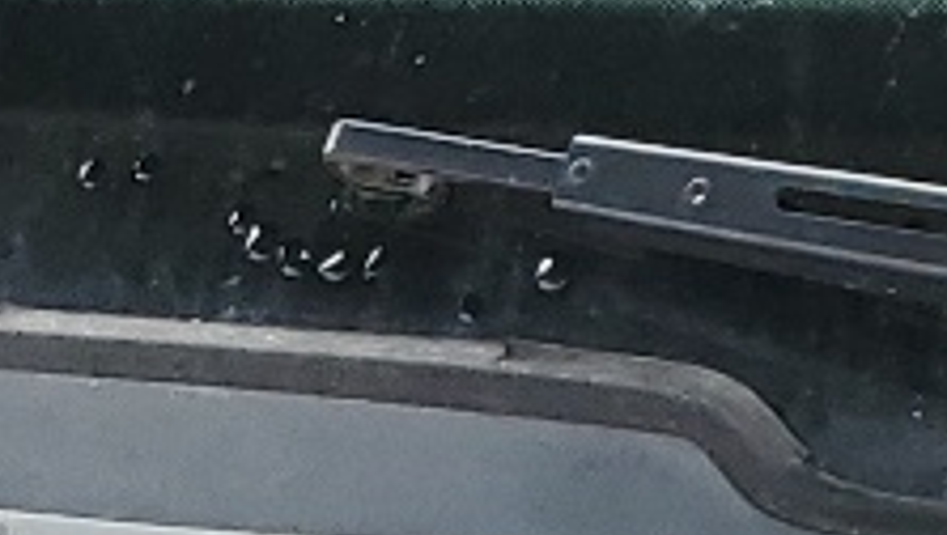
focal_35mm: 203
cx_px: 1860
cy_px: 2357
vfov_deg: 5.1
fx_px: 5103
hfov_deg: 9.9
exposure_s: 1/256
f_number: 1.5
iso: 50
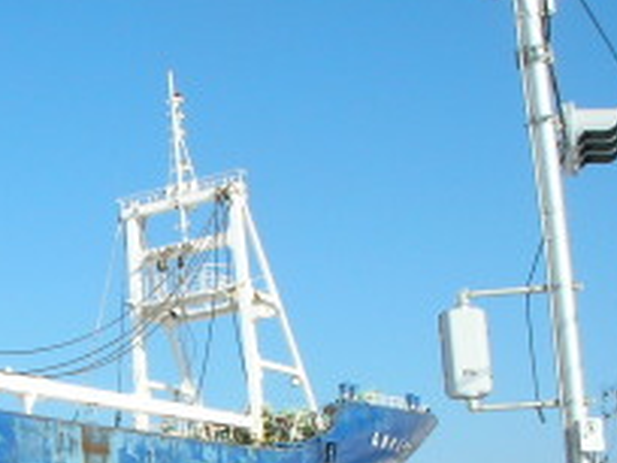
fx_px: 1658
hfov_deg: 20.5
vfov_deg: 15.7
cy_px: 425
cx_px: 15
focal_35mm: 93
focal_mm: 6.3
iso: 71
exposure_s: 1/350
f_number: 5.6
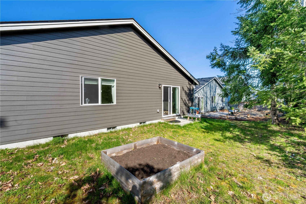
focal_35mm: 14
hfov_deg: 104.3
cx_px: 153
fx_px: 119
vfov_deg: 81.2
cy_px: 102
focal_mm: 14
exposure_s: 1/1250
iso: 320
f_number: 11
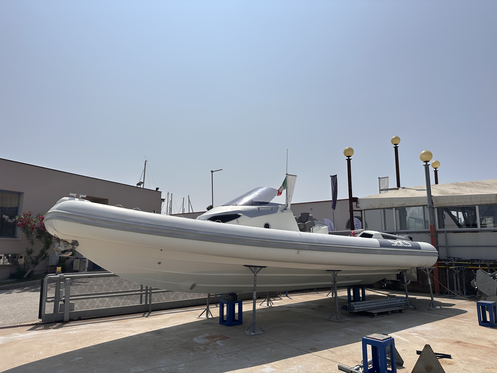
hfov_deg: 71.6
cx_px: 248
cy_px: 186
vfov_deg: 56.8
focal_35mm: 24
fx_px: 345
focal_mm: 6.86
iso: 80
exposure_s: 1/8197
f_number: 1.78
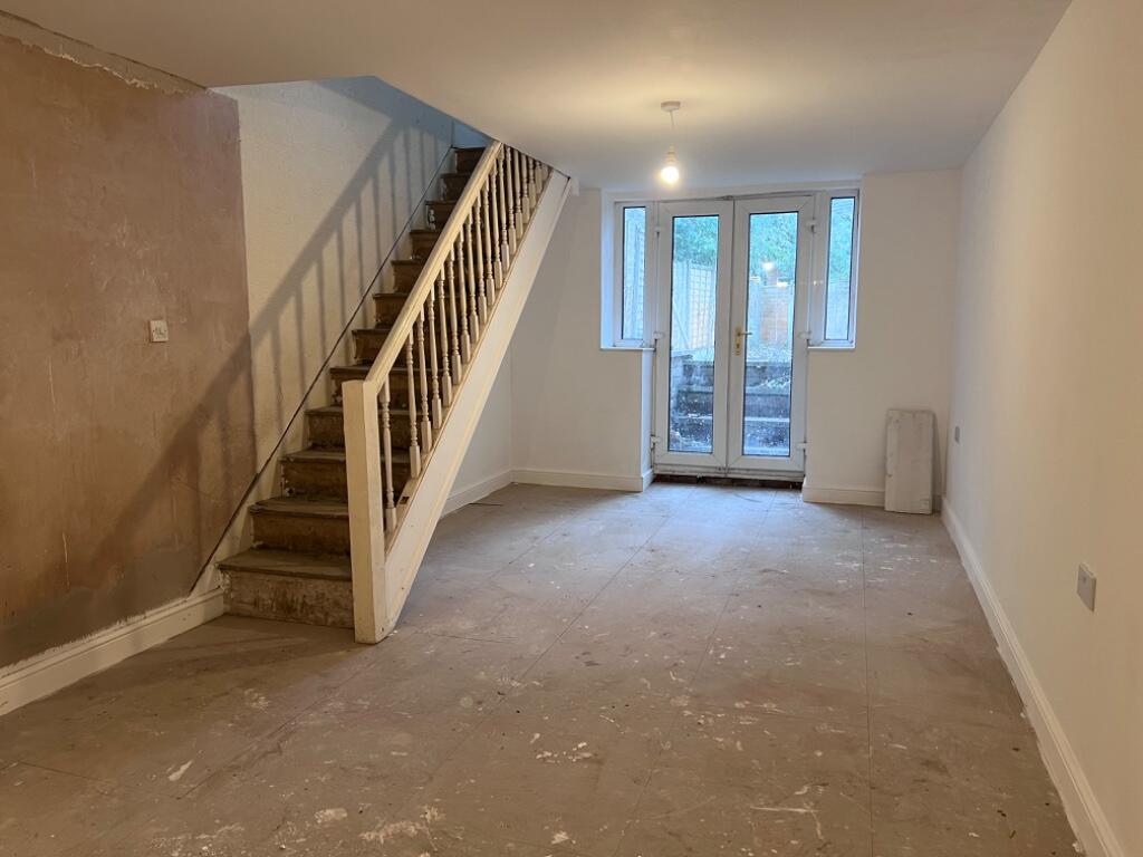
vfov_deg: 53.1
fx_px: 859
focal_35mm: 26
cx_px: 572
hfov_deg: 67.3
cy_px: 428
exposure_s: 1/50
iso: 80
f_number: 1.5
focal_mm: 5.7
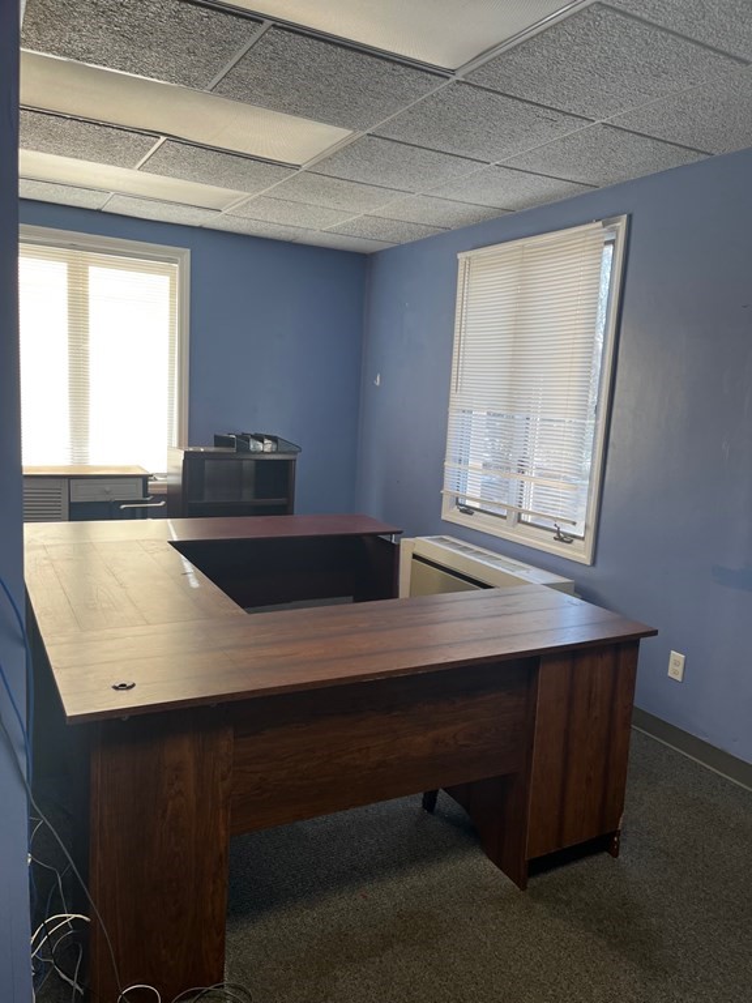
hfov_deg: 53.1
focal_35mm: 26
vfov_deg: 67.3
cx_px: 376
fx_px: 753
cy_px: 502
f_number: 1.6
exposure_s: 1/120
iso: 64
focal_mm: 5.1
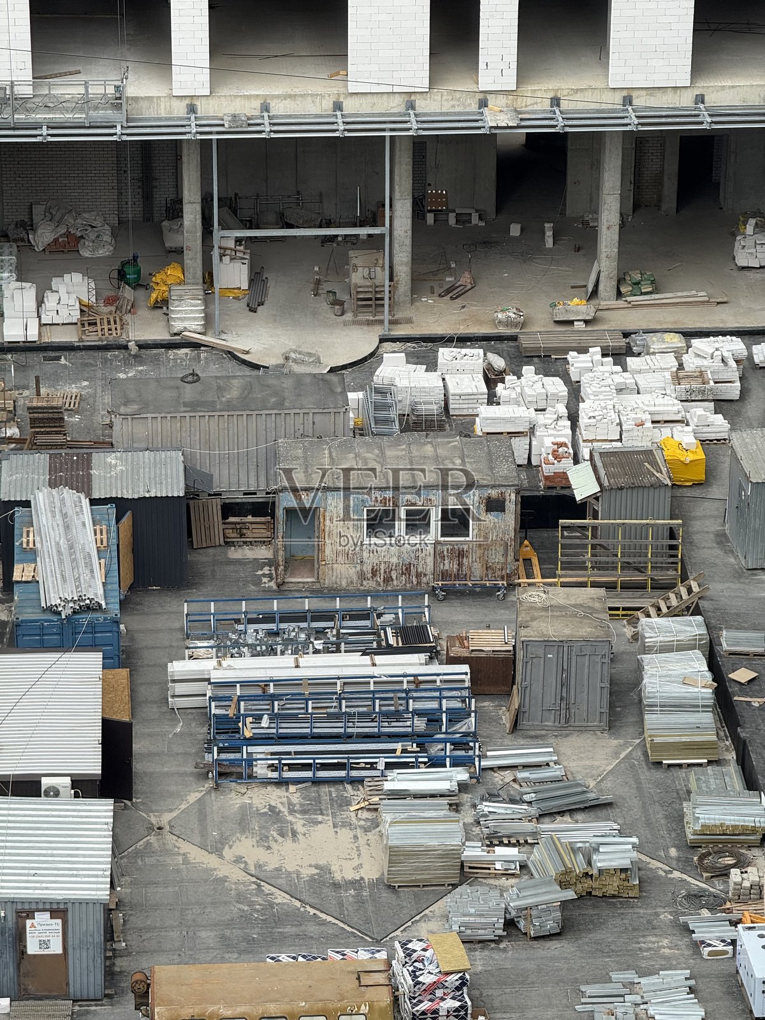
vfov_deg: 16.4
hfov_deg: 12.3
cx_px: 382
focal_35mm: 120
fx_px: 3536
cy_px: 510
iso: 50
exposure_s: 1/155
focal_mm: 15.66
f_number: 2.8
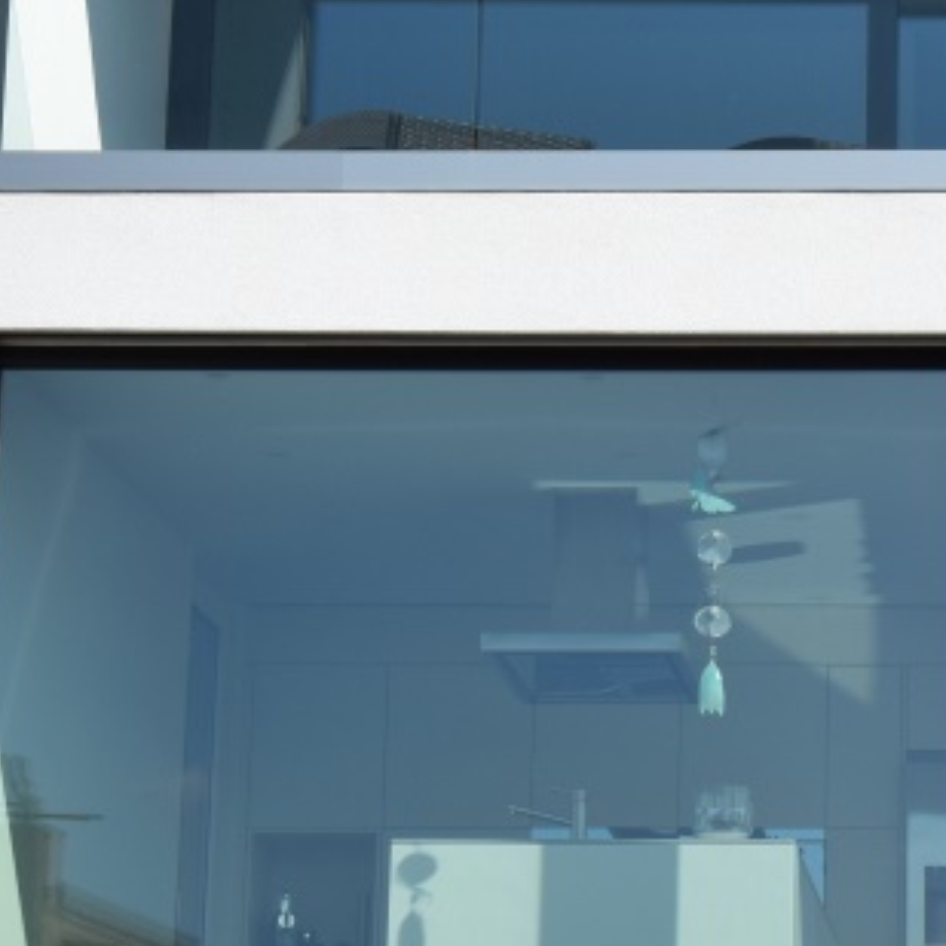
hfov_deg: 12.7
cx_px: 986
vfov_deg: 12.9
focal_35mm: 135
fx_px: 4174
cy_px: 276
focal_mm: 26
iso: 200
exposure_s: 1/400
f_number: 10
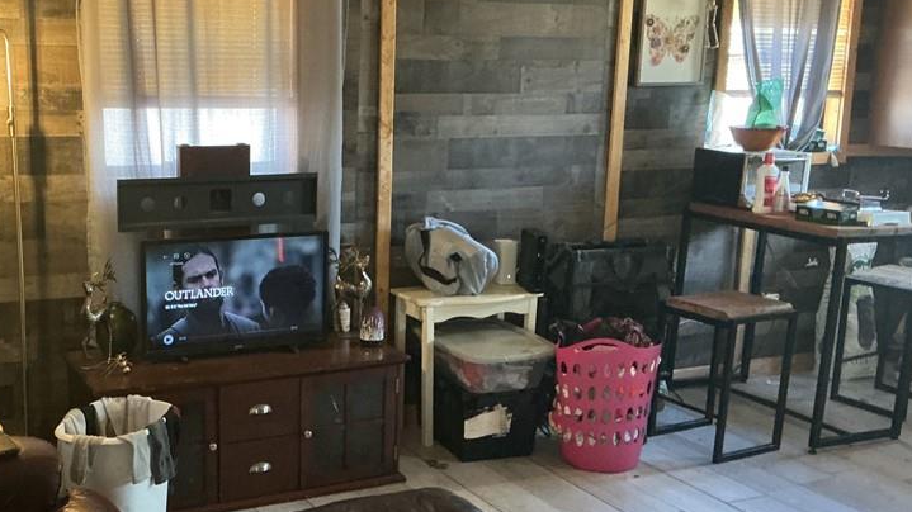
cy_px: 313
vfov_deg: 26.4
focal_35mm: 45
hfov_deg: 44.9
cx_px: 309
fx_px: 1088
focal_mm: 3
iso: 320
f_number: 1.8
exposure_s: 1/30
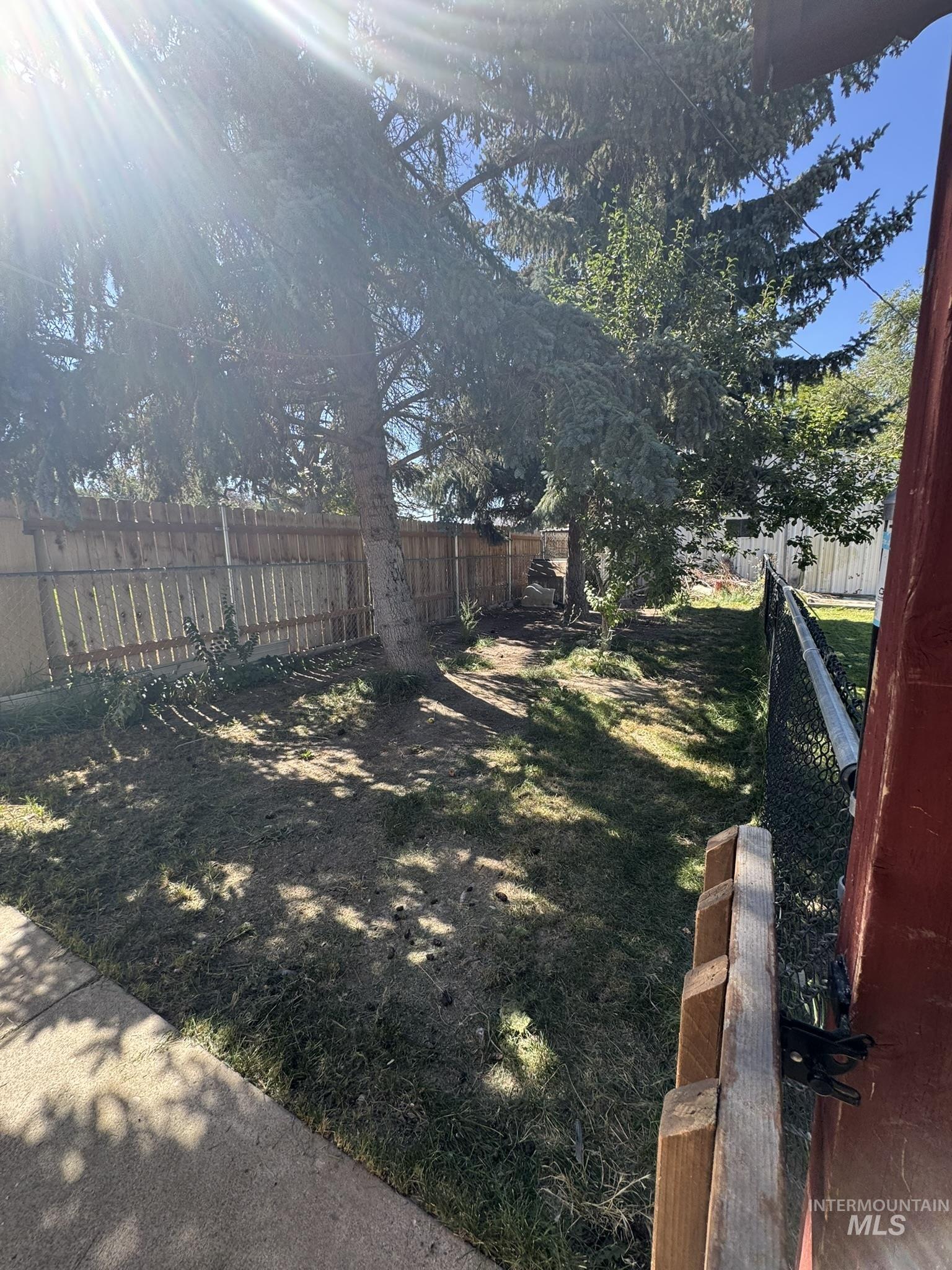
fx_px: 513
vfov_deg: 102.1
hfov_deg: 85.7
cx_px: 476
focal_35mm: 14
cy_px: 635
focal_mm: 2.22
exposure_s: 1/203
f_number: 2.2
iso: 40
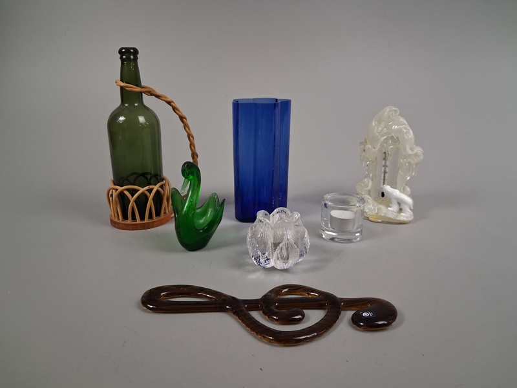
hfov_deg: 65.3
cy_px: 194
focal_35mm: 27
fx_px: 403
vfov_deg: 51.4
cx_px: 258
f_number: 1.8
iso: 400
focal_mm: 4
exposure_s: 1/100
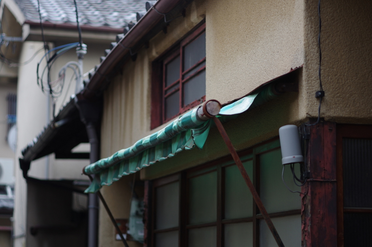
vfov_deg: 13.0
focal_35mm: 105
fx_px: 1083
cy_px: 124
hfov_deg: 19.5
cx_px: 186
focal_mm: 70
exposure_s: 1/100
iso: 200
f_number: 2.4
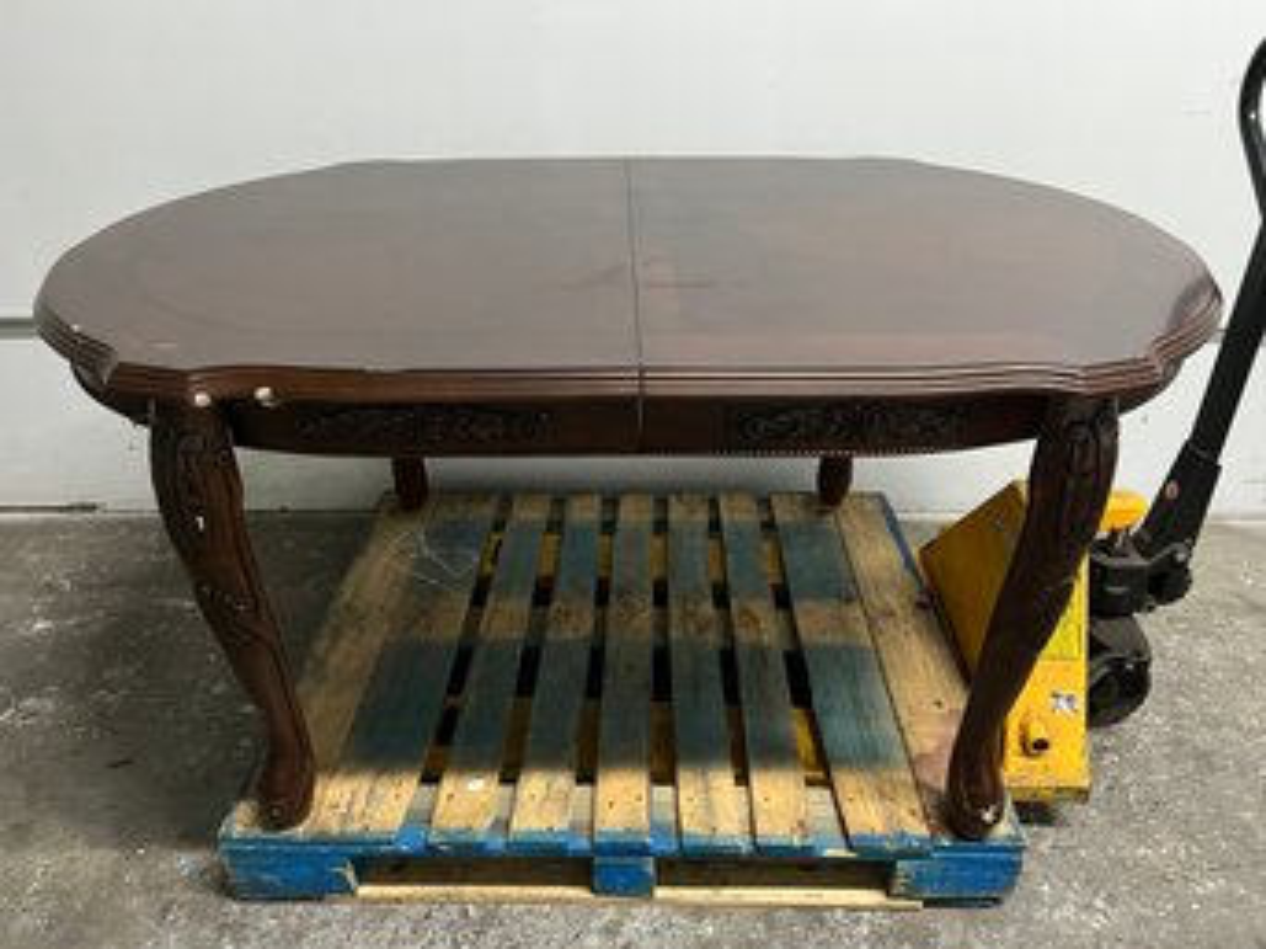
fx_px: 951
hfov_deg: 67.3
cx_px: 633
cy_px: 474
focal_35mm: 26
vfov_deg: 53.0
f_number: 1.5
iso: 500
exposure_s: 1/60
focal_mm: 5.7
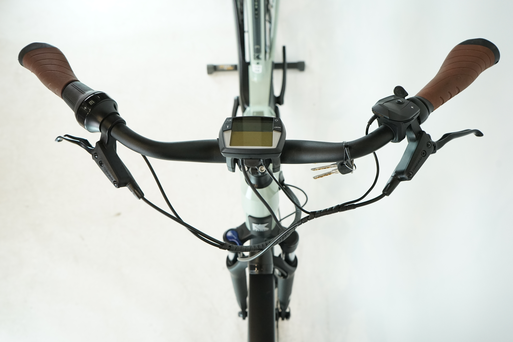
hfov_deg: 60.3
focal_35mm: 31
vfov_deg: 42.3
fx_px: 442
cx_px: 256
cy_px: 171
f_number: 5.6
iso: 2000
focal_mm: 31
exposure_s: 1/200
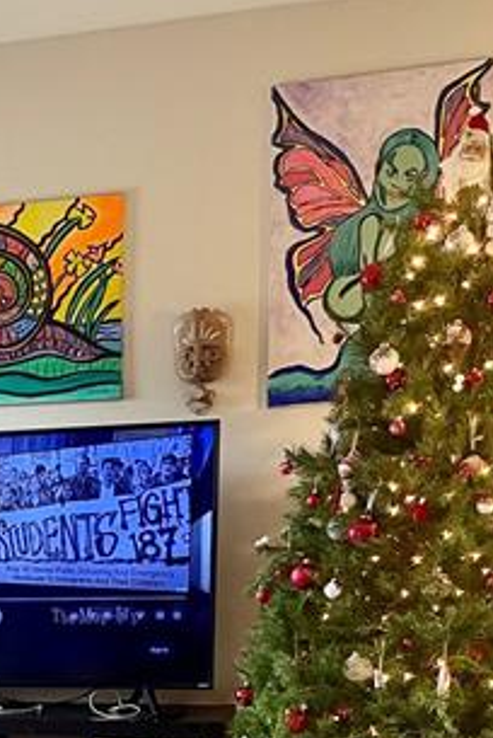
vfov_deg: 27.6
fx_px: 1394
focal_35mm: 68
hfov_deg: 18.3
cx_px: -193
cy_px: 767
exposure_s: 1/60
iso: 160
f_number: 1.6
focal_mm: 4.2
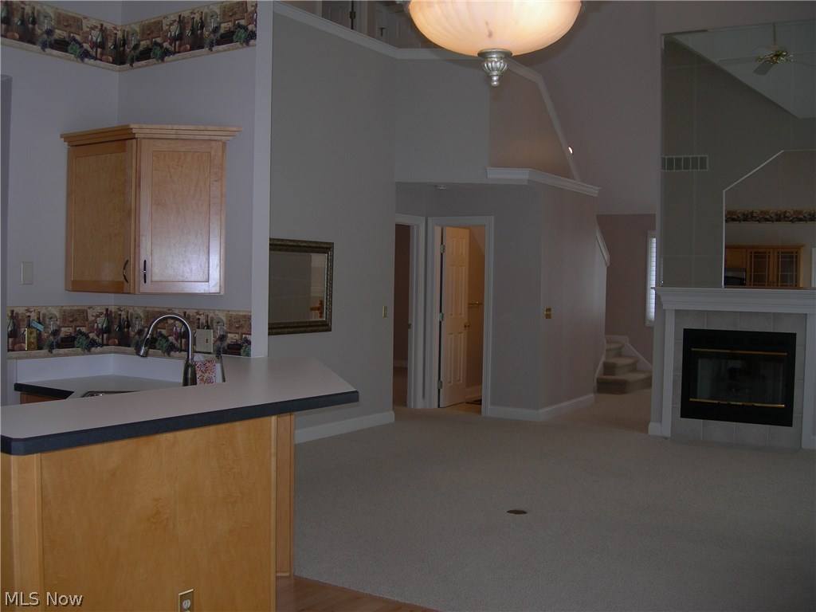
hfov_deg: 49.0
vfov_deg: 37.7
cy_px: 306
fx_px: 896
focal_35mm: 38
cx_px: 408
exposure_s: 1/60.1
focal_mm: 7.8
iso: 65
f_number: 2.8
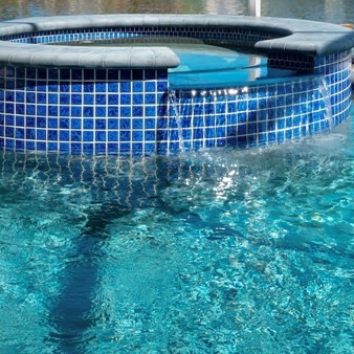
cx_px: 261
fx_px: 868
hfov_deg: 22.9
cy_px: -31
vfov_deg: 21.9
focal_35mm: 75
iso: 200
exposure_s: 1/400
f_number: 7.1
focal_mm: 14
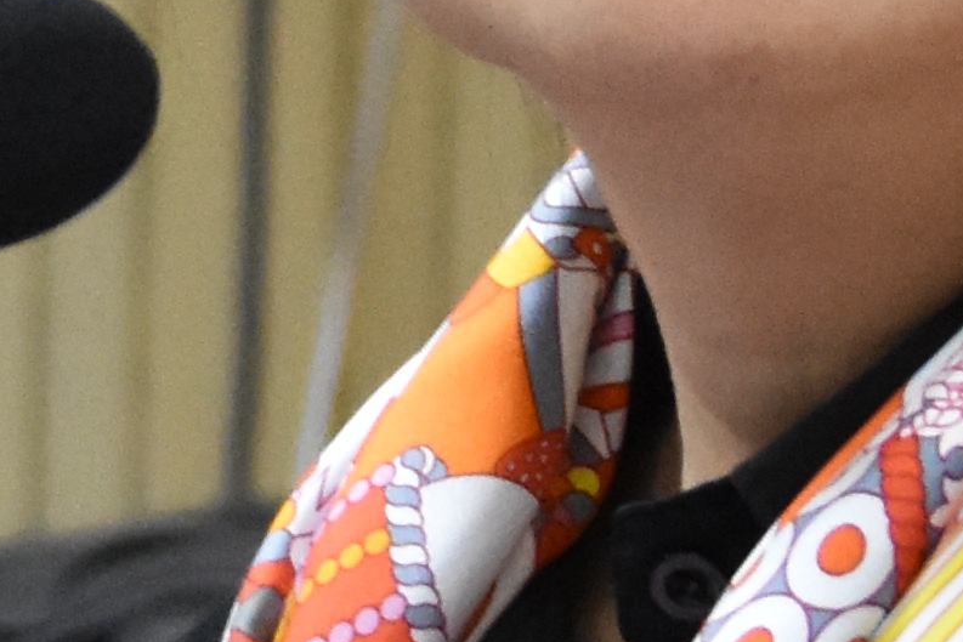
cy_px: -286
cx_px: 243
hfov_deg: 3.5
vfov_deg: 2.3
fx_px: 15784
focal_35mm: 590
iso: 3200
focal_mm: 52
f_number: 4.5
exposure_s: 1/50
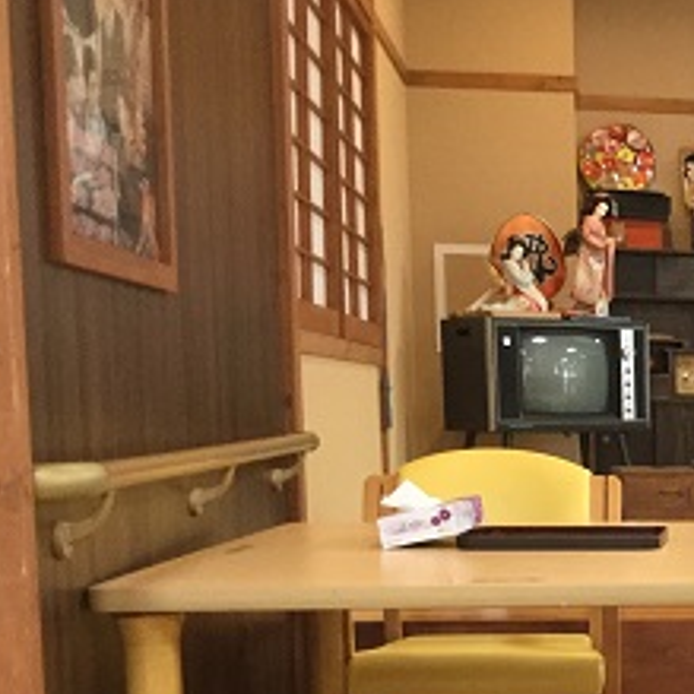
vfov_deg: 22.4
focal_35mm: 75
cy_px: 643
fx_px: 1701
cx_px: 900
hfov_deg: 21.0
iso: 100
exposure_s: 1/30
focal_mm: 3.3
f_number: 2.4
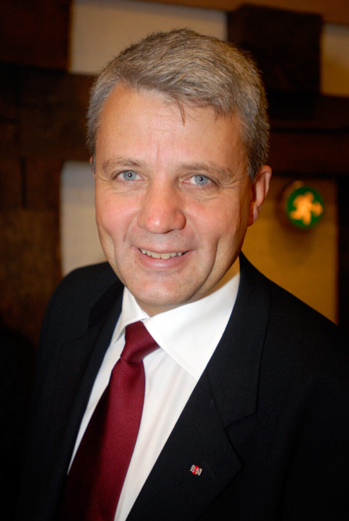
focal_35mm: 52
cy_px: 260
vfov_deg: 37.8
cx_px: 174
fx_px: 761
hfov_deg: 25.8
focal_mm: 35
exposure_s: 1/60
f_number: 2.8
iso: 800
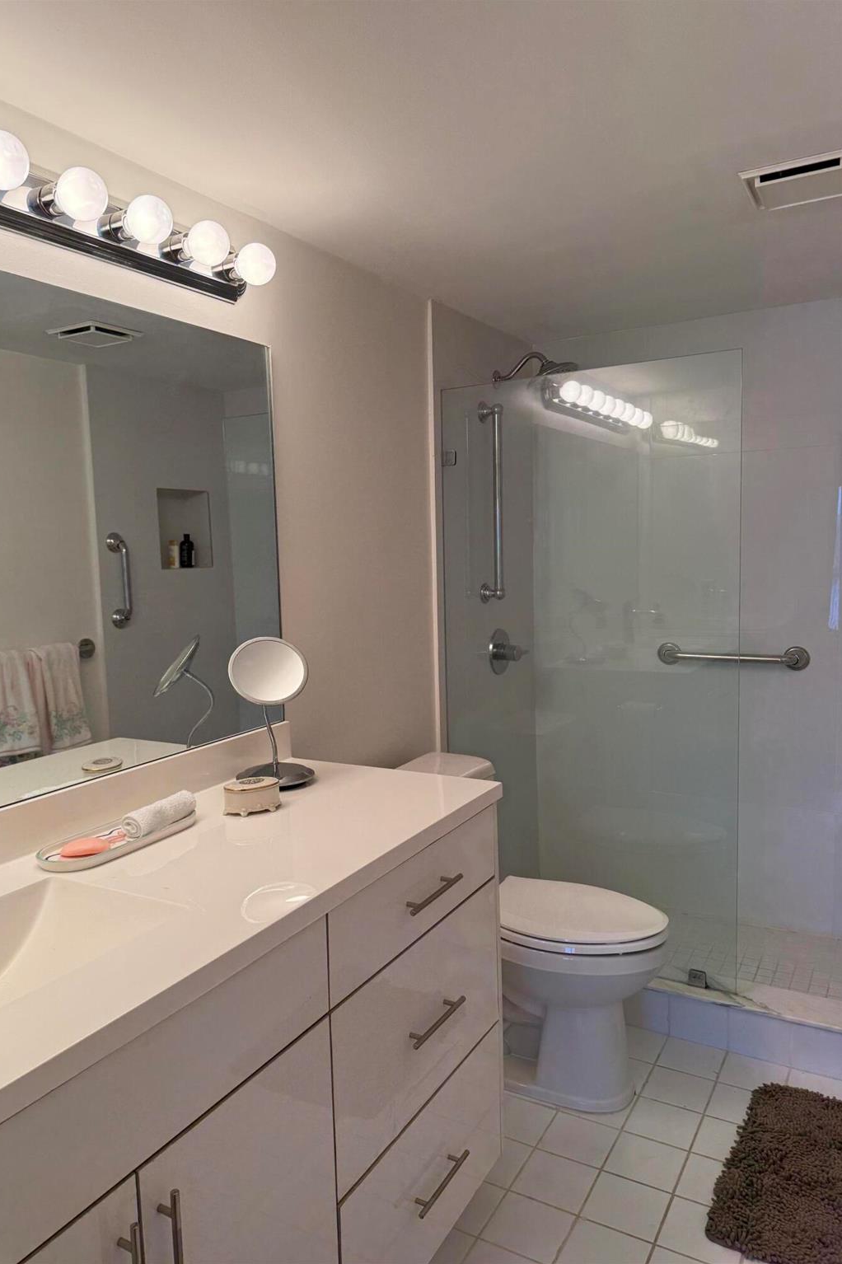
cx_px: 372
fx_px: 877
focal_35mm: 25
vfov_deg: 71.5
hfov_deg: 51.2
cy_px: 632
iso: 100
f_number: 1.78
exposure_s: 1/274
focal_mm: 6.76
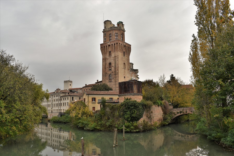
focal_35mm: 30
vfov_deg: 43.6
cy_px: 78
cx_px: 117
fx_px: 195
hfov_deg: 61.9
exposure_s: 1/320
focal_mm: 20
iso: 200
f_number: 9
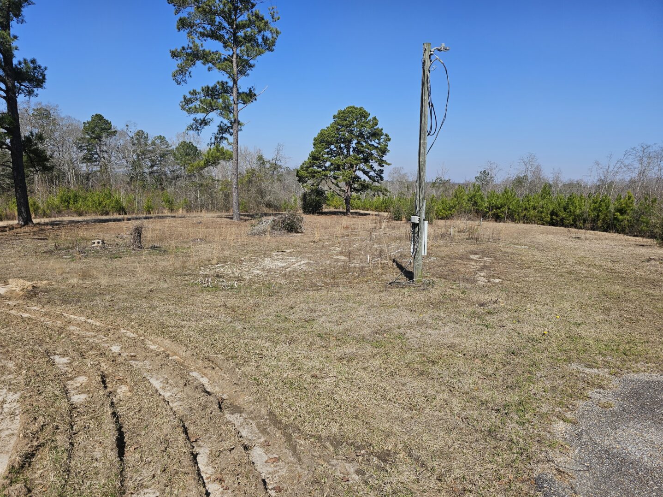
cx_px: 320
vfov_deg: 56.8
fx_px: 460
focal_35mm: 24
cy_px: 258
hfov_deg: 71.6
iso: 10
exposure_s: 1/1030
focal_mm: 6.3
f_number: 1.7
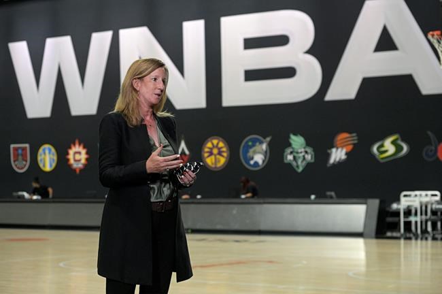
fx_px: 1055
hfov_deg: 23.7
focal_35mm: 86
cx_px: 221
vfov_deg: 15.9
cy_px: 147
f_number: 5.6
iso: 5000
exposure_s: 1/800
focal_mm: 86
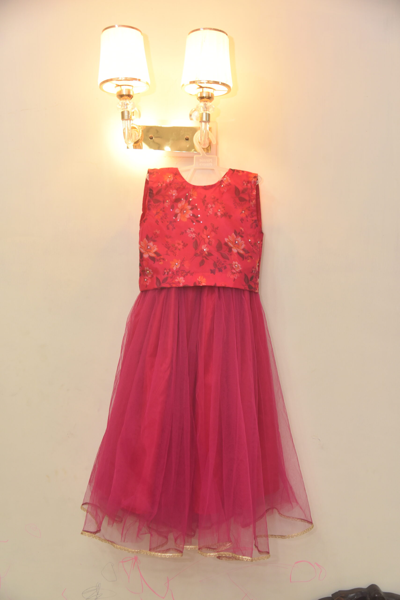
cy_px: 300
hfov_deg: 35.1
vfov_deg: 50.7
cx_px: 200
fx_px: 633
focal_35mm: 38
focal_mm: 38
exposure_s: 1/60
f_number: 4
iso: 800
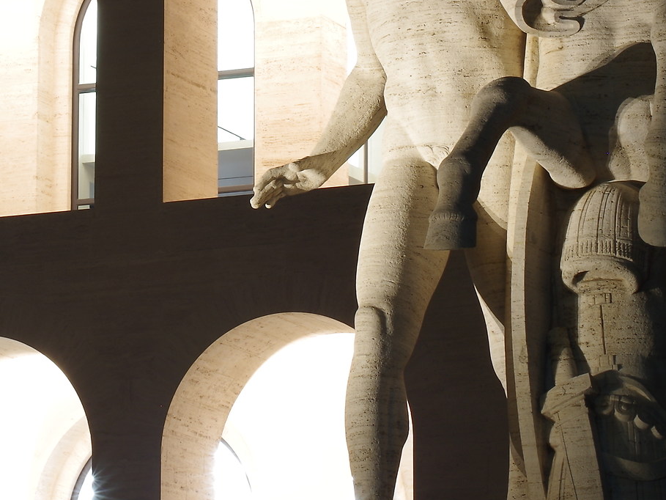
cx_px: 152
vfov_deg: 6.2
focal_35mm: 238
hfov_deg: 8.3
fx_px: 4580
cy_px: 88
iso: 100
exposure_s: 15
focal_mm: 63
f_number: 16
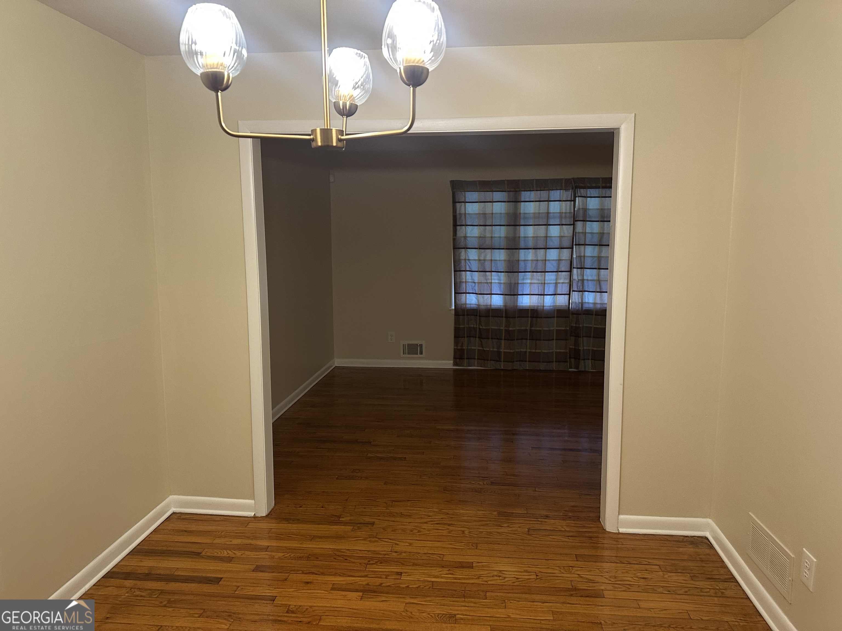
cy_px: 316
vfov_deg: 56.8
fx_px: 584
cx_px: 421
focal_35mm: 24
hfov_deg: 71.6
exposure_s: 1/60
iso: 250
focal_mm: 6.86
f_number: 1.78
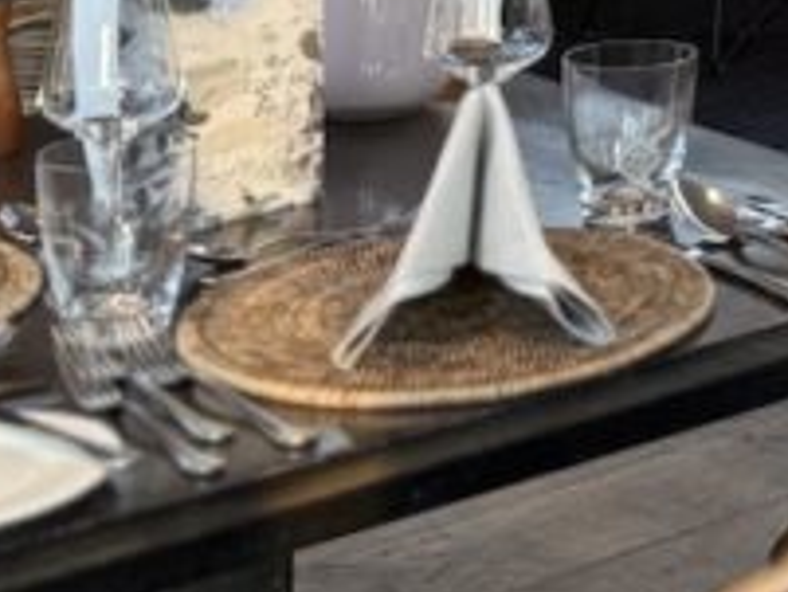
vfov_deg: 11.2
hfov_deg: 14.4
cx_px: 1360
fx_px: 2779
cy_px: -510
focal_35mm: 122
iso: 160
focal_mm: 6.76
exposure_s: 1/50
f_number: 1.78
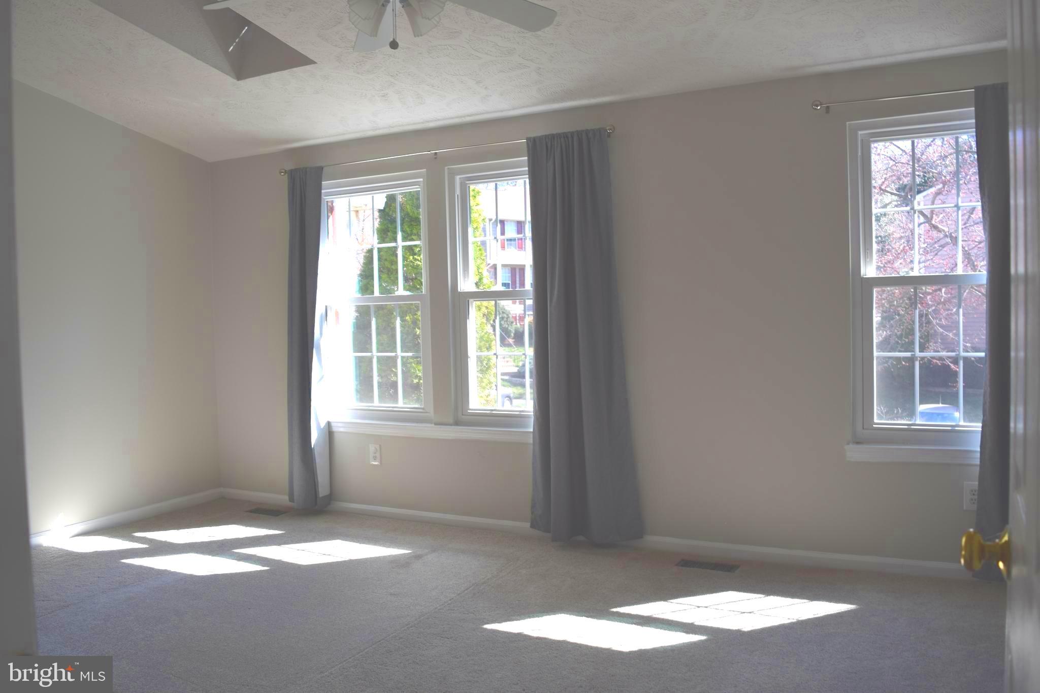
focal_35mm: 30
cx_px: 520
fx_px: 867
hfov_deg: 61.9
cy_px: 346
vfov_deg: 43.6
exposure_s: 1/100
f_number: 5
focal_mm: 20
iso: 100
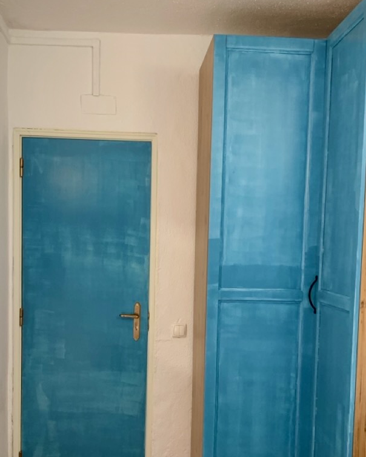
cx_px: 179
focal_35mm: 43
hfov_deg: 34.9
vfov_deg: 42.6
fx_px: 582
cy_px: 285
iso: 80
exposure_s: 1/50
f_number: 1.8
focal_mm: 4.25
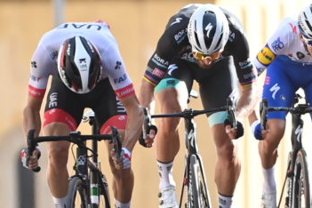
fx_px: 7583
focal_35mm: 875
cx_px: 201
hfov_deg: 2.4
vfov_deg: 1.6
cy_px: 149
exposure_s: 1/1000
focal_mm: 400
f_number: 4
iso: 640
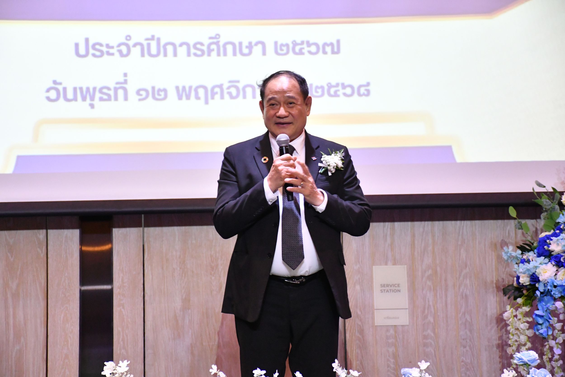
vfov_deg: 13.0
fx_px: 1648
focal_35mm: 105
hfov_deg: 19.5
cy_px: 188
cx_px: 282
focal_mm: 70
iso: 5000
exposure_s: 1/125
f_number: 5.6
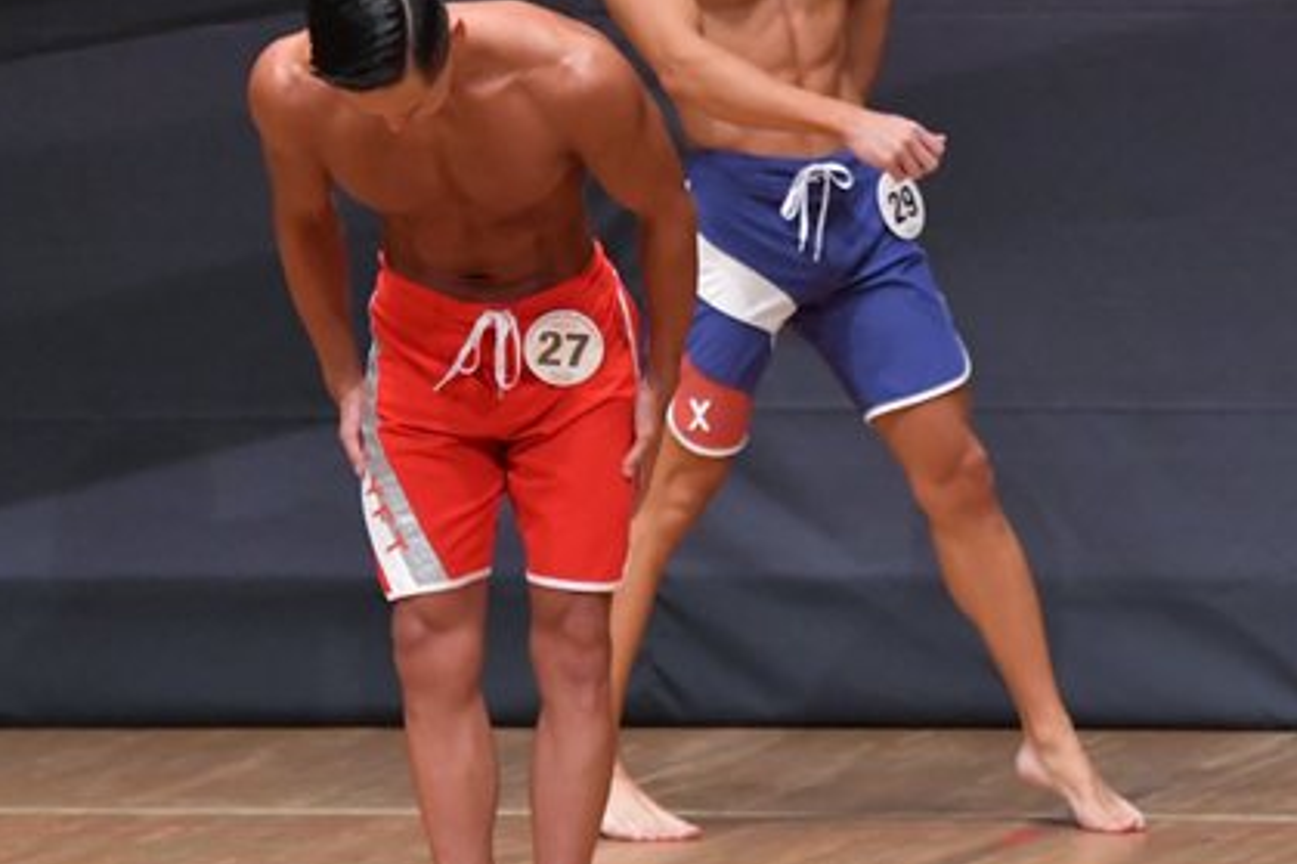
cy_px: 273
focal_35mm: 527
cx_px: 469
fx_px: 18978
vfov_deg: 2.6
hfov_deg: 3.9
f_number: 5.6
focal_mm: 190
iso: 6400
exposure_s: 1/400
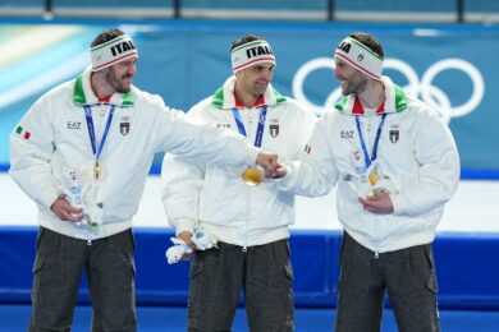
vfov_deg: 2.3
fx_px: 8316
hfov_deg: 3.4
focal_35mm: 600
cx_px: 250
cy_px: 166
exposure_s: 1/500
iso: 2500
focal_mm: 400
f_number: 4
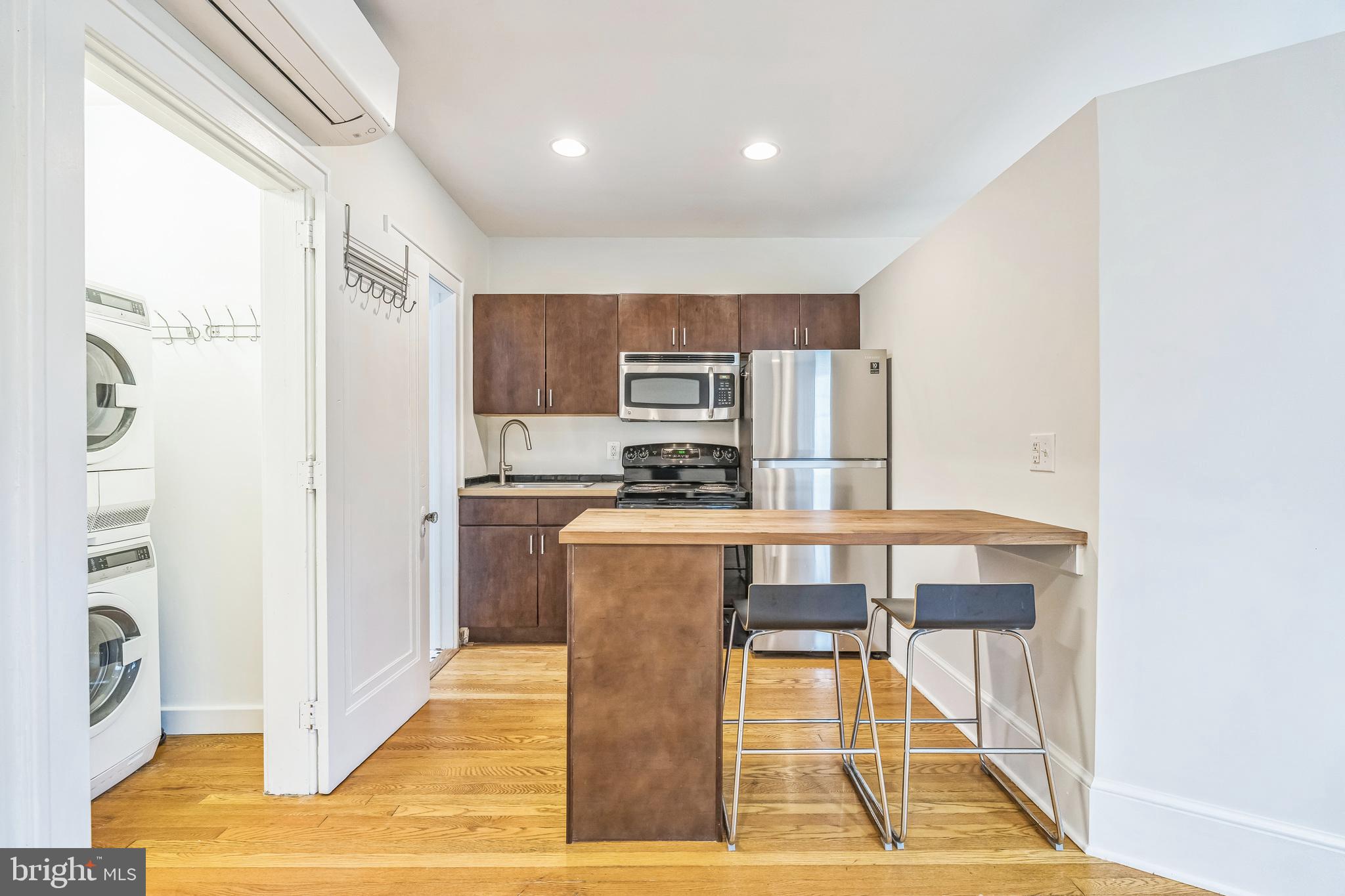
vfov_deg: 73.7
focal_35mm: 16
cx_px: 672
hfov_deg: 96.7
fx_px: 598
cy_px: 448
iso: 800
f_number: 5.6
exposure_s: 1/25
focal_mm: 16
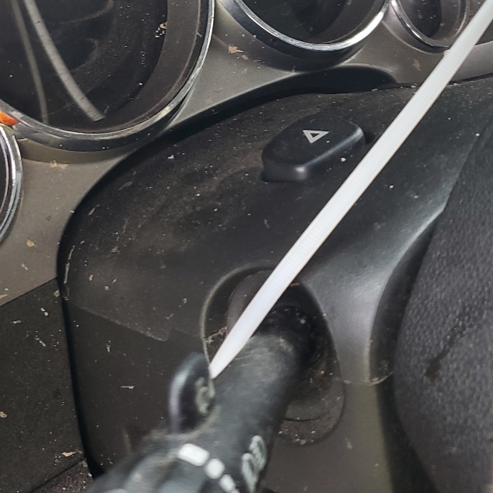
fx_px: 935
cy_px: 84
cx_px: 152
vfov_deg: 28.8
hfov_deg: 29.3
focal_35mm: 58
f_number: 1.5
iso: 59
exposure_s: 1/60.2
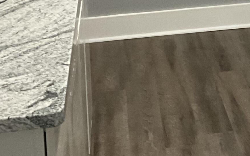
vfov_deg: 11.2
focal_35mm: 106
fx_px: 722
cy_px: -155
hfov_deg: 19.2
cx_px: 232
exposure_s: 1/60
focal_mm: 3
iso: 200
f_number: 1.8
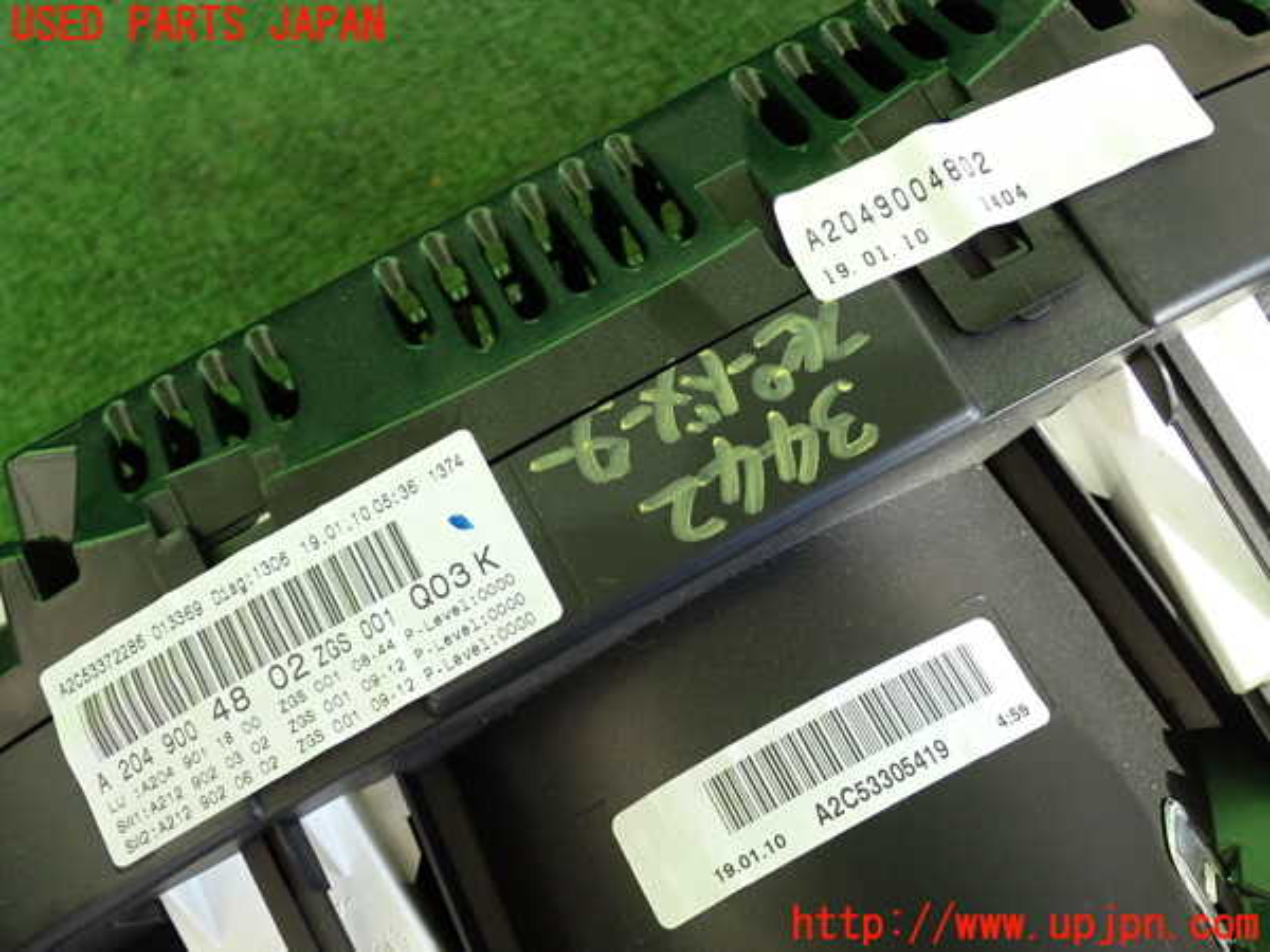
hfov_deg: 45.8
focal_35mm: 41
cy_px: 476
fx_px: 1504
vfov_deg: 35.1
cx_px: 635
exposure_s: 1/125
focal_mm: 7.31
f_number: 2.8
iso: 400
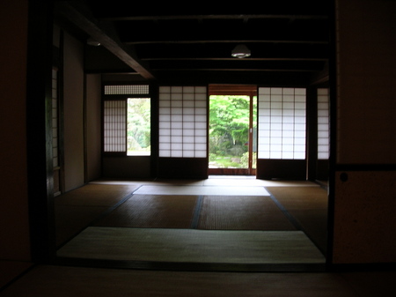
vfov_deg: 40.7
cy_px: 148
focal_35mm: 35
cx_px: 198
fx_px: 400
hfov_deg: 52.7
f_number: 2.8
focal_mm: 5.8
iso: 50
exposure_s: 1/6.2
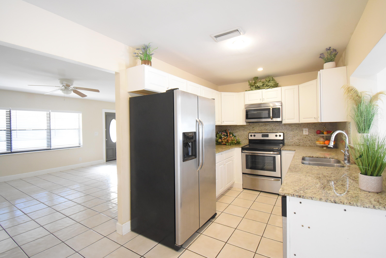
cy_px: 129
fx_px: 161
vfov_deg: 77.4
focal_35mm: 15
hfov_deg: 100.3
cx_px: 193
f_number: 4.5
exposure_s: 1/60
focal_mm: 10
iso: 2000
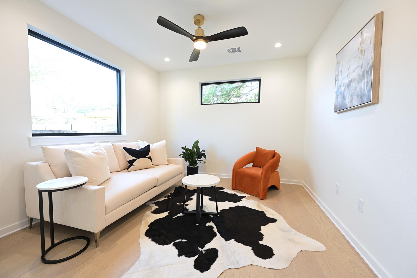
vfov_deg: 81.2
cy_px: 139
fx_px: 162
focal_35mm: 14
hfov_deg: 104.3
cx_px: 208
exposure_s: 1/8
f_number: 5.6
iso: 80
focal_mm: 14
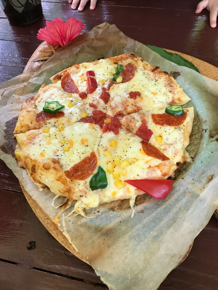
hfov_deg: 49.7
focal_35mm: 28
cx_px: 109
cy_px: 145
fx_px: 235
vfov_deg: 63.4
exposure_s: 1/30
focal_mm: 3.99
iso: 32
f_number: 1.8
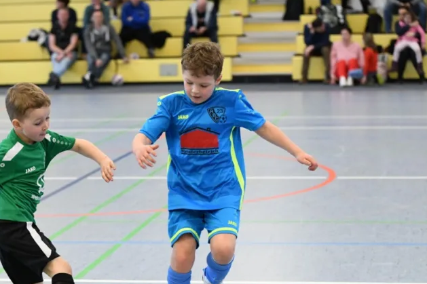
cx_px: 146
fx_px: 1352
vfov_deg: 12.0
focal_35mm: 114
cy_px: 202
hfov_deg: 17.9
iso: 8000
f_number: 2.8
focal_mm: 70
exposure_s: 1/1250
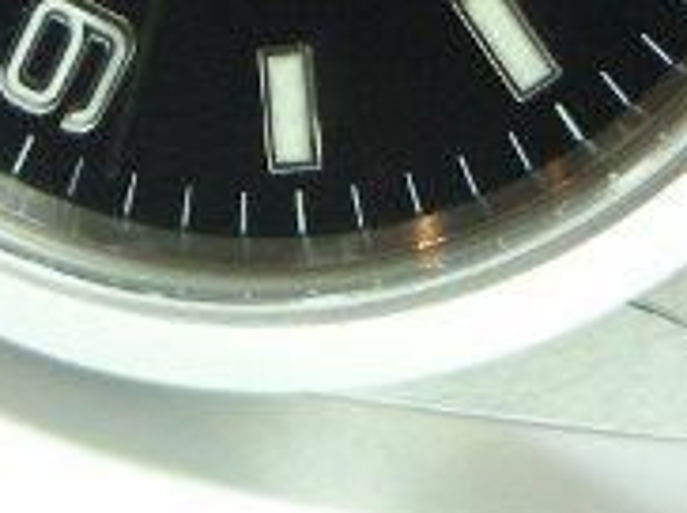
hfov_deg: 5.7
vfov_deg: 4.2
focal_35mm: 349
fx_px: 6917
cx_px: 291
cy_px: -366
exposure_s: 1/16
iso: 200
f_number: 3.5
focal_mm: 16.5
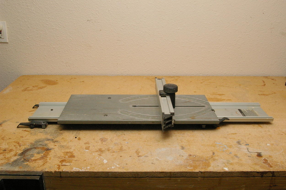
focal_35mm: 39
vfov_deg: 34.1
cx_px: 143
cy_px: 95
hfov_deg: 49.6
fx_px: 310
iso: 1600
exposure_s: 1/180
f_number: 22
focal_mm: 26
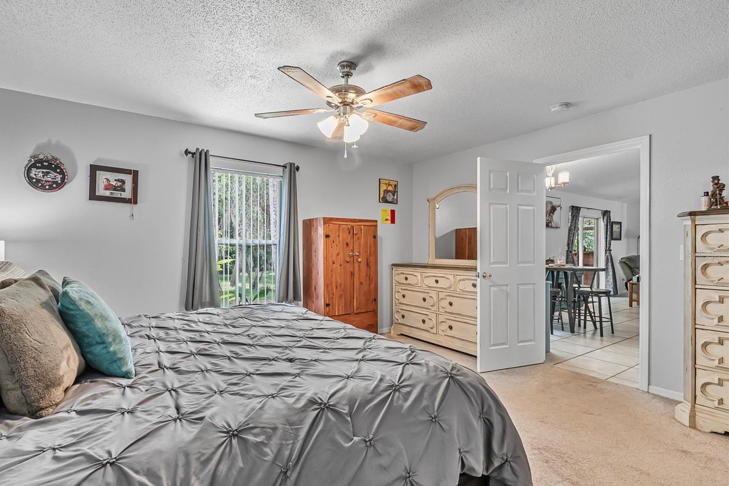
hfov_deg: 96.6
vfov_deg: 73.7
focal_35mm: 16
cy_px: 255
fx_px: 324
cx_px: 341
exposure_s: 1/10
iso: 320
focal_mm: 10
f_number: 9
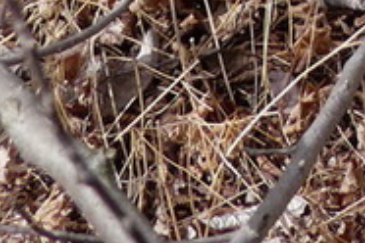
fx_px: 1673
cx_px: 554
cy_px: -598
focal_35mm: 165
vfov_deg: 7.0
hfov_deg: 11.9
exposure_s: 1/800
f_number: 3.3
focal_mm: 4.3
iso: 80
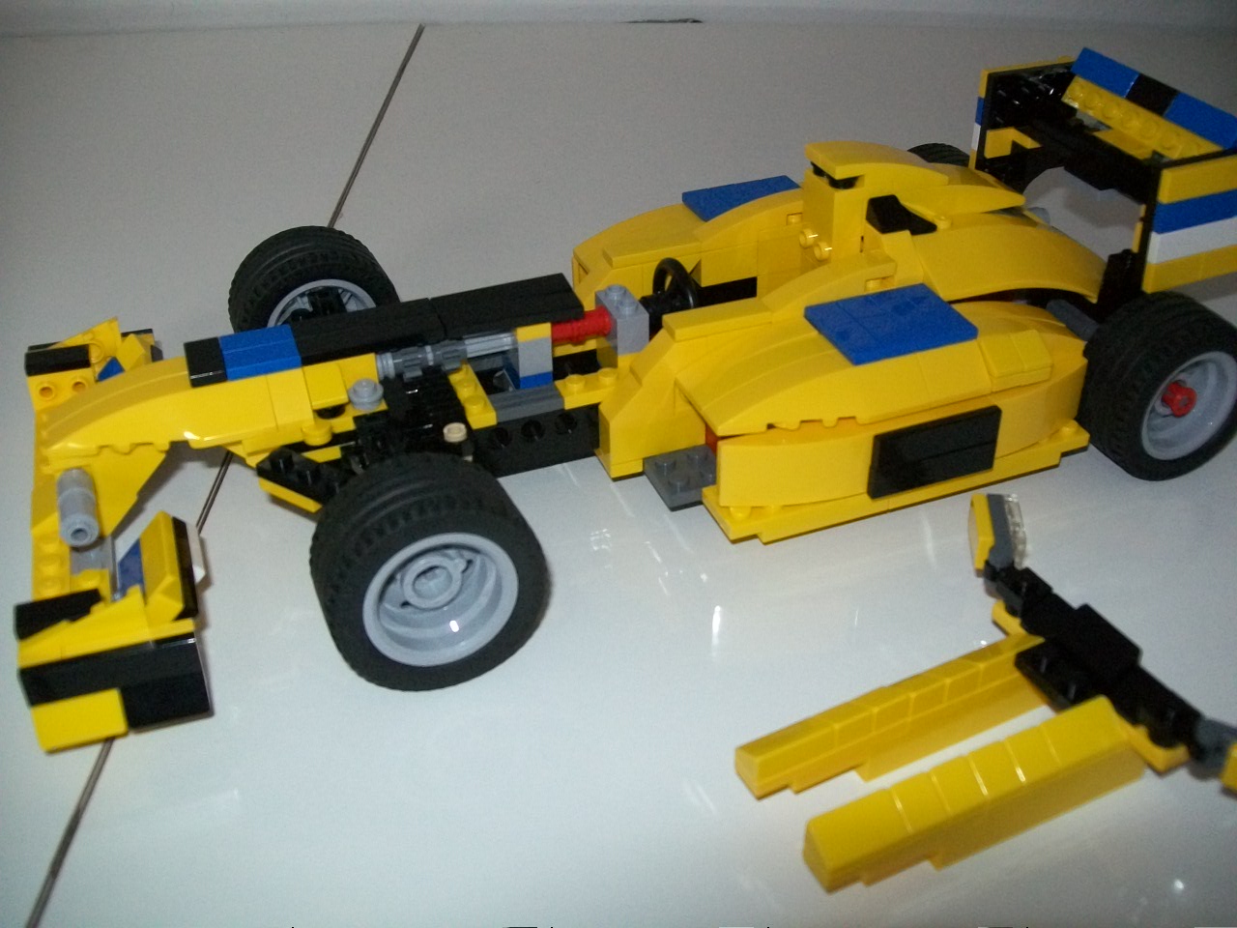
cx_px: 618
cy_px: 464
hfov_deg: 54.0
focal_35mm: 34
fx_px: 1215
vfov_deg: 41.8
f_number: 2.7
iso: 200
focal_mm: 6.1
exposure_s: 1/125
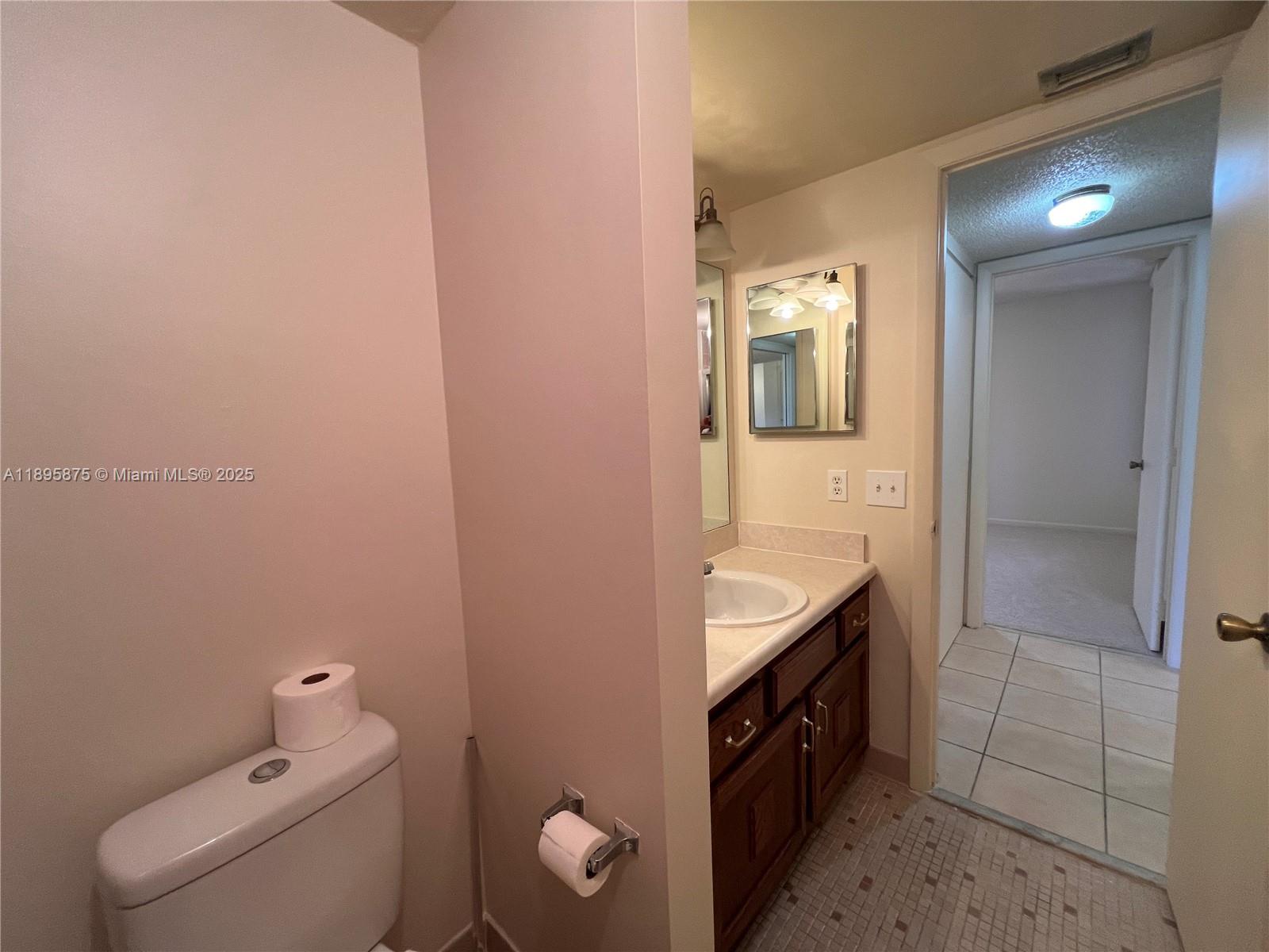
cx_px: 634
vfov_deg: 89.9
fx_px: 477
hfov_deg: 106.2
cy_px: 476
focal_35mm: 13
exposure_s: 1/60
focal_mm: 1.57
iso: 125
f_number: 1.8
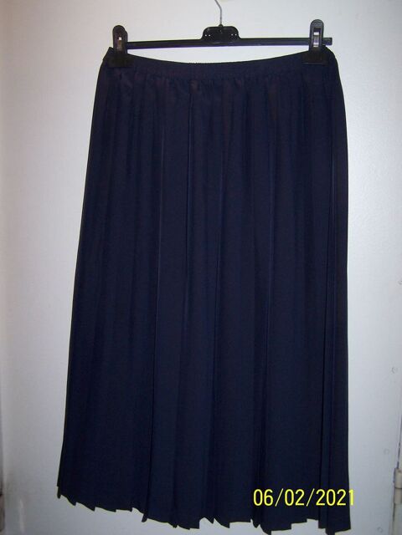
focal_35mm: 38
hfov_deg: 37.7
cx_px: 201
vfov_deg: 49.0
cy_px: 268
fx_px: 588
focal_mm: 6.3
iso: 140
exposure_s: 1/60
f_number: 2.8
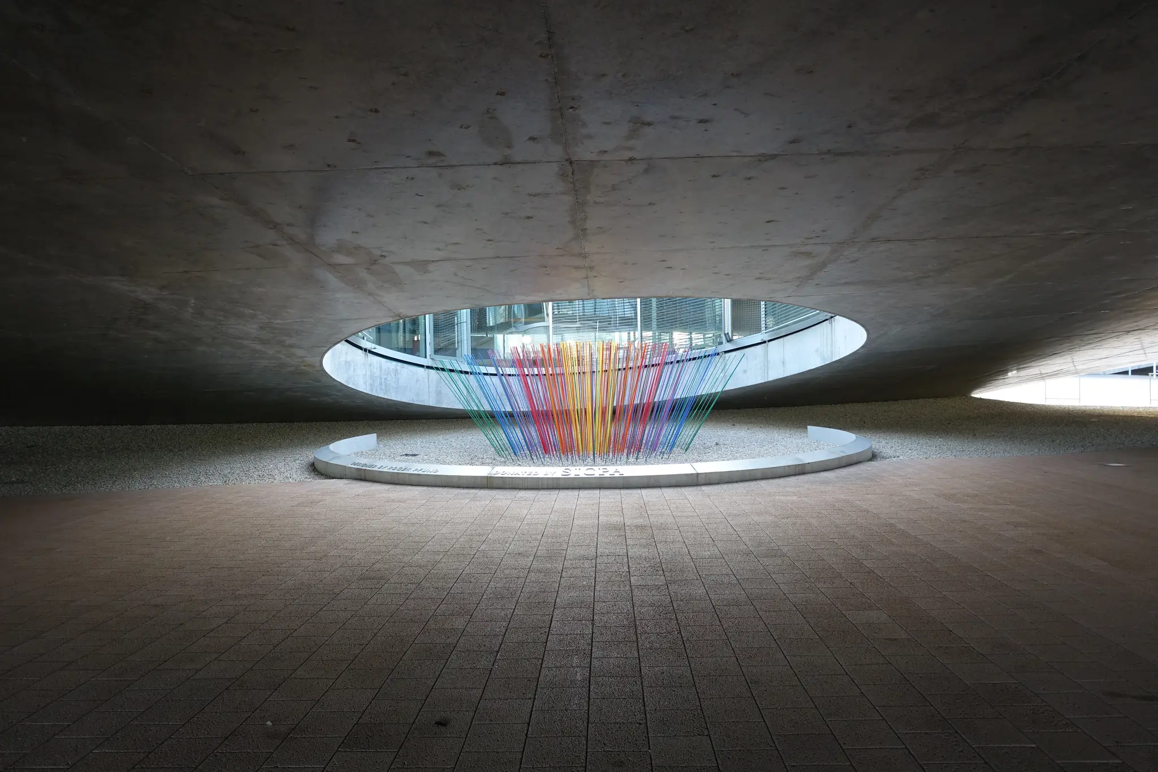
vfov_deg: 53.1
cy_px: 386
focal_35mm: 24
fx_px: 772
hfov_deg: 73.7
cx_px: 579
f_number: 2.8
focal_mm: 8.8
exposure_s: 1/40
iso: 125
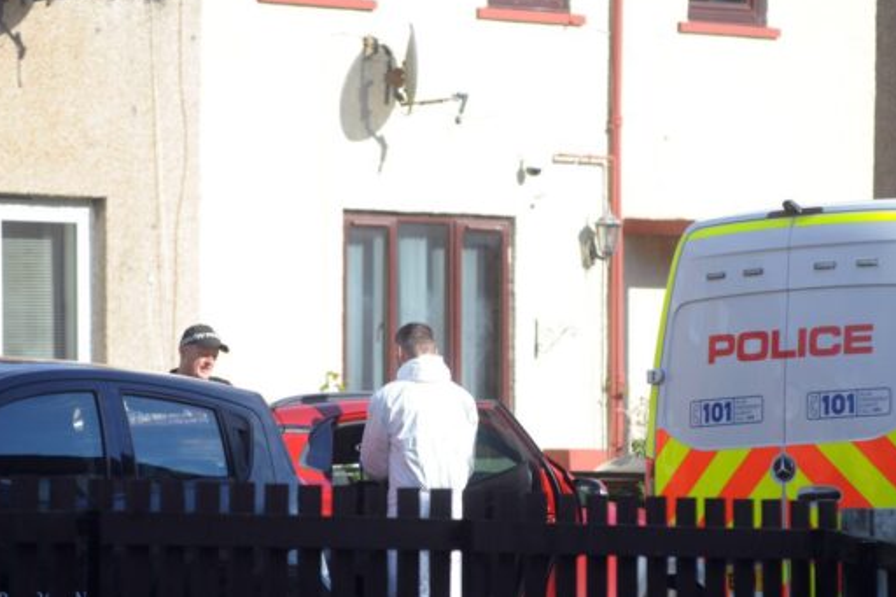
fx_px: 7464
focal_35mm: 300
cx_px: 457
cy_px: 395
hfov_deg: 6.9
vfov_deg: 4.6
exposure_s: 1/1600
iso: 400
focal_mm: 200
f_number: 5.6
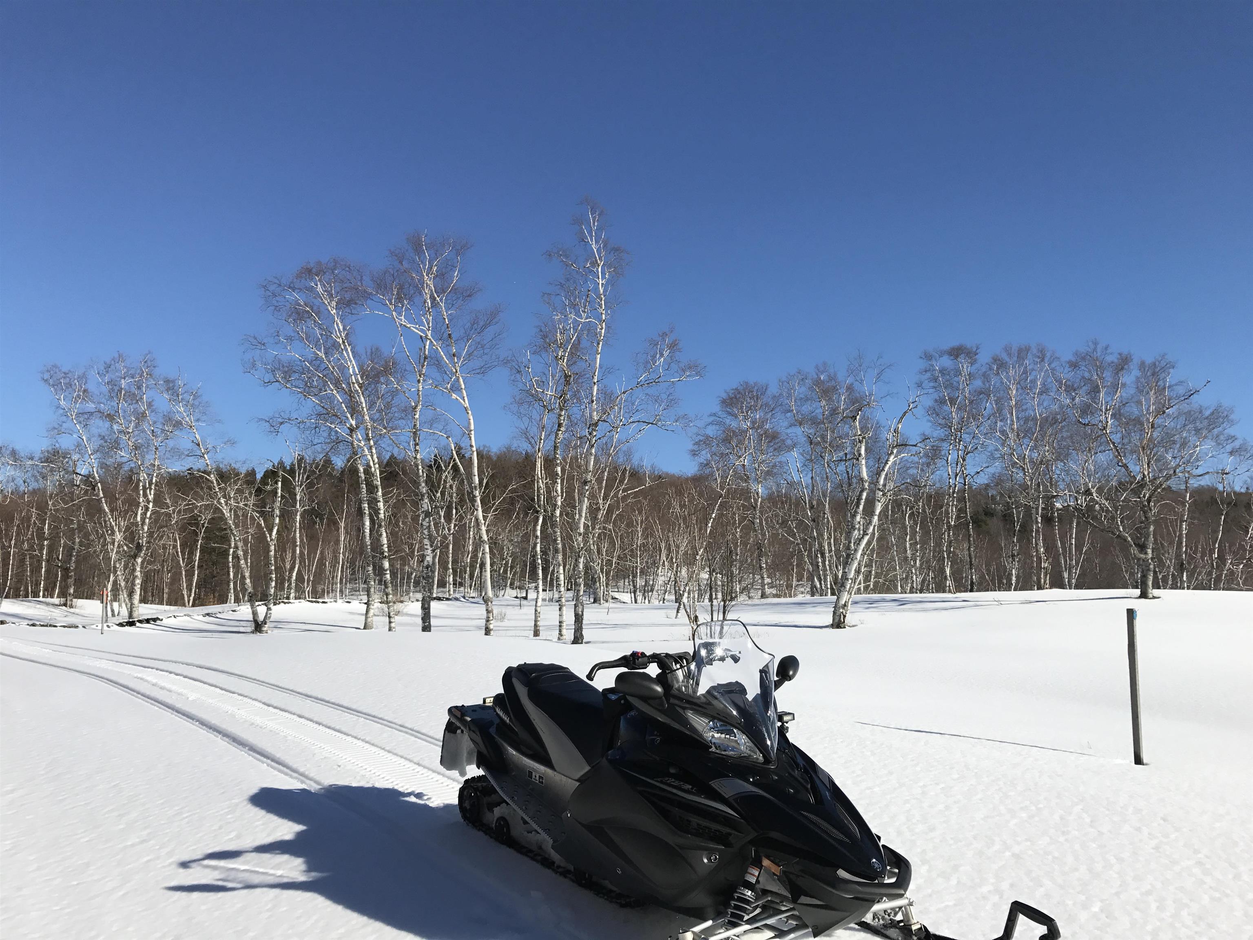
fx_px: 1014
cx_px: 626
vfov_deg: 49.7
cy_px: 470
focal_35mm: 28
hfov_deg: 63.4
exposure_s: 1/4566
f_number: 1.8
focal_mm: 3.99
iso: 20
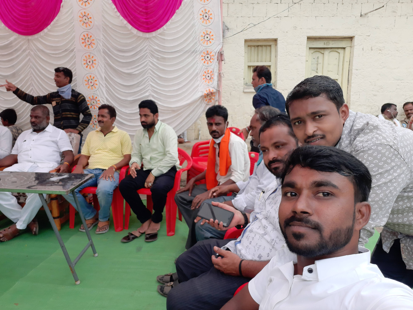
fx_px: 298
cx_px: 206
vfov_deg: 54.9
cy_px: 155
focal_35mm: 25
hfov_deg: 69.4
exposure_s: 1/320
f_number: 2
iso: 40
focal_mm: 3.75
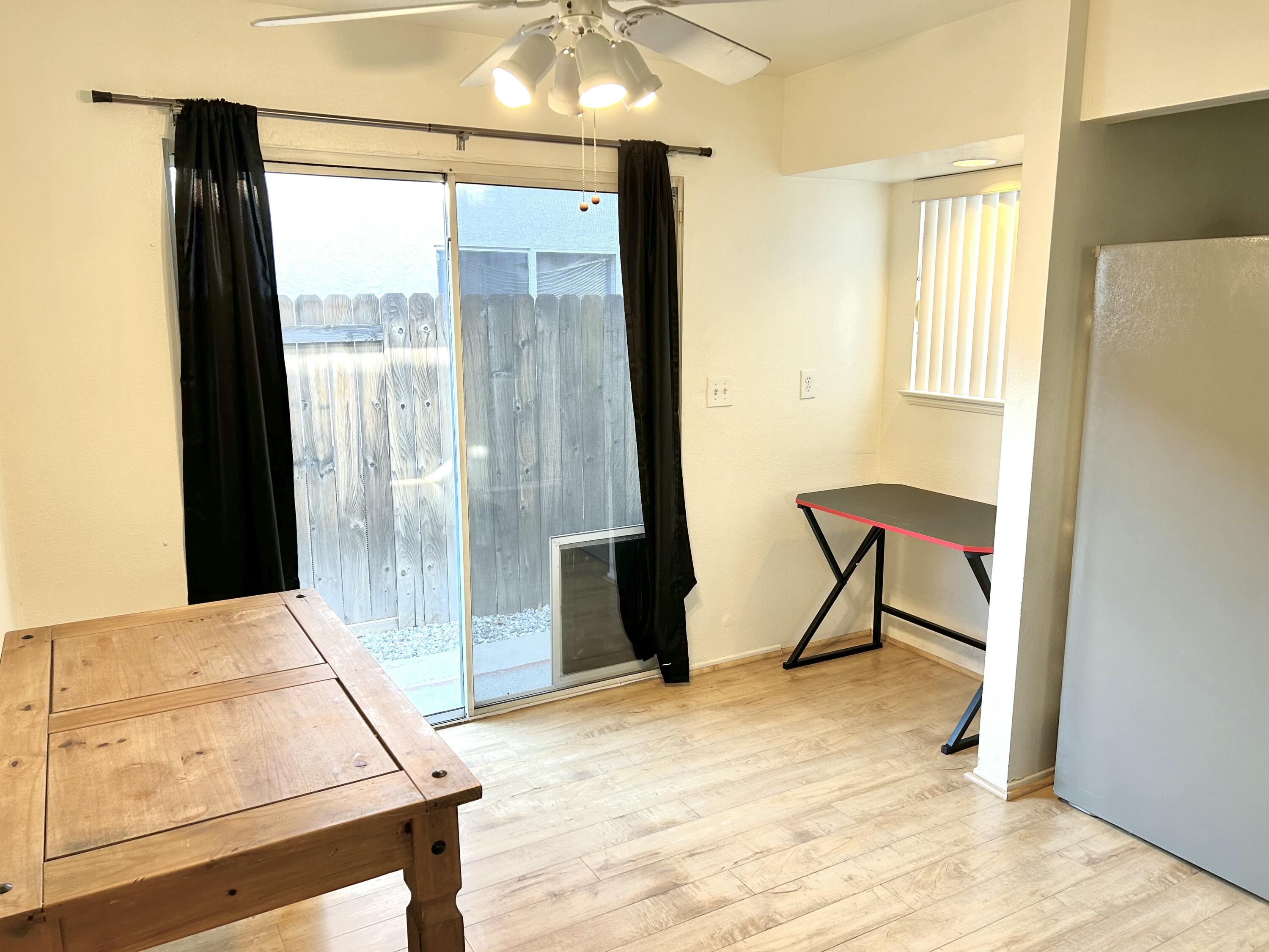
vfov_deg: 53.1
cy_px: 476
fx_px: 953
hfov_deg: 67.3
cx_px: 634
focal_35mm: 26
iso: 100
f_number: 1.5
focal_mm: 5.7
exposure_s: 1/120
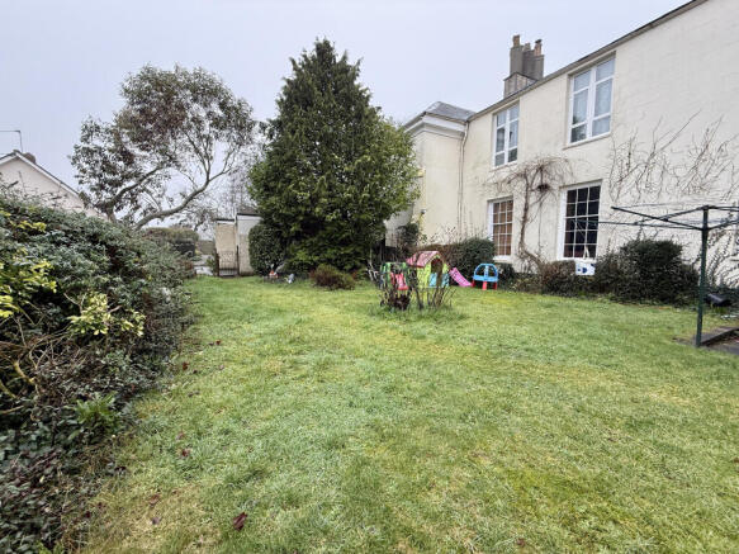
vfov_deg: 85.7
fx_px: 299
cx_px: 370
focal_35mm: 14
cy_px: 277
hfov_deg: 102.1
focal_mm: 2.22
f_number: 2.2
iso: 64
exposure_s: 1/170
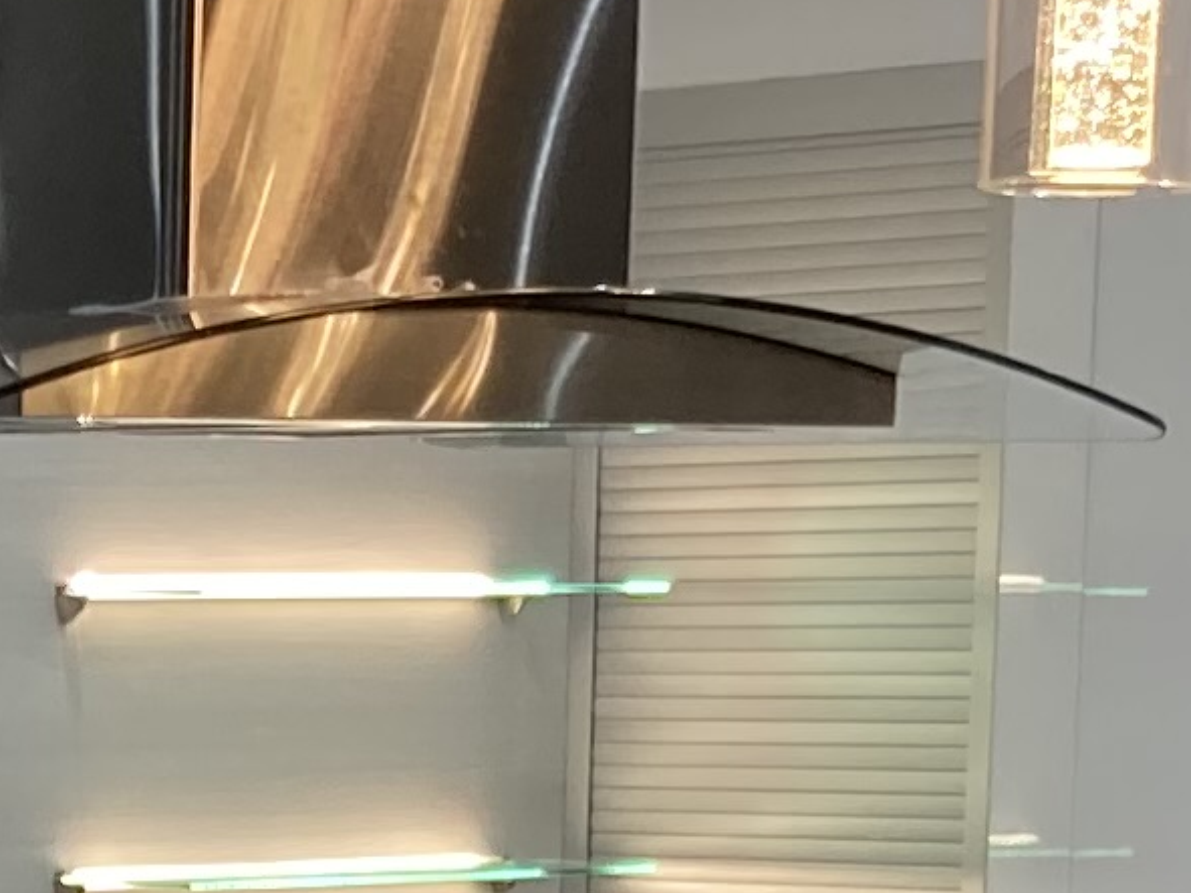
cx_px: -433
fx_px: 6570
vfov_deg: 7.5
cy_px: 1760
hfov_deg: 10.1
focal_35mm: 191
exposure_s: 1/60
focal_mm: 3.99
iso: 80
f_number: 1.8
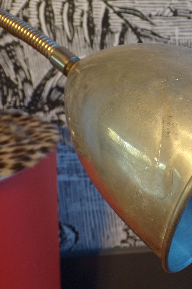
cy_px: 145
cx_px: 174
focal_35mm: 45
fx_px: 360
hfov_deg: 28.7
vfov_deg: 43.6
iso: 200
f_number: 3.2
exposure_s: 1/25
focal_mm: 5.8
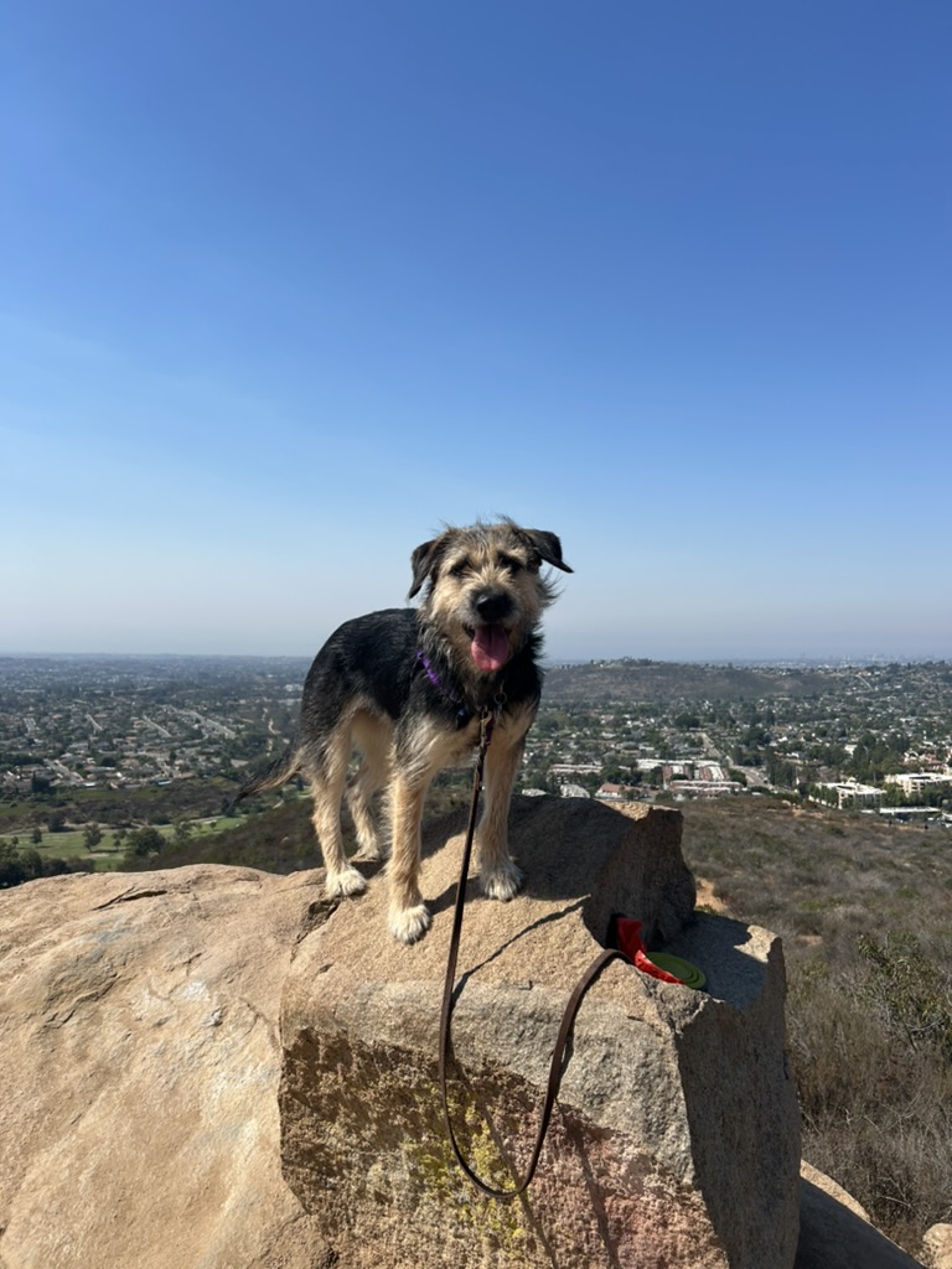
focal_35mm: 26
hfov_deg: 53.1
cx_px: 476
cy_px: 634
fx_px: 953
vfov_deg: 67.3
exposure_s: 1/5587
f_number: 1.5
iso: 50
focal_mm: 5.7
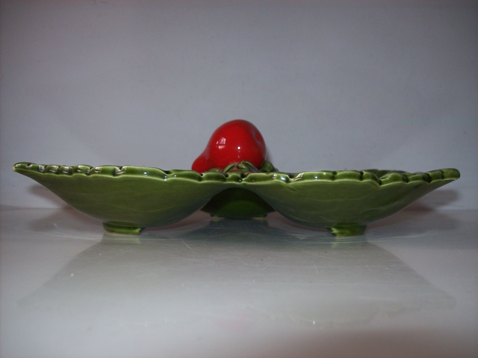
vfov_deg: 39.6
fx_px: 497
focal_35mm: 36
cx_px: 239
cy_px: 179
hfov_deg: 51.4
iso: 80
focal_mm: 6
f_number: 2.7
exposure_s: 1/64
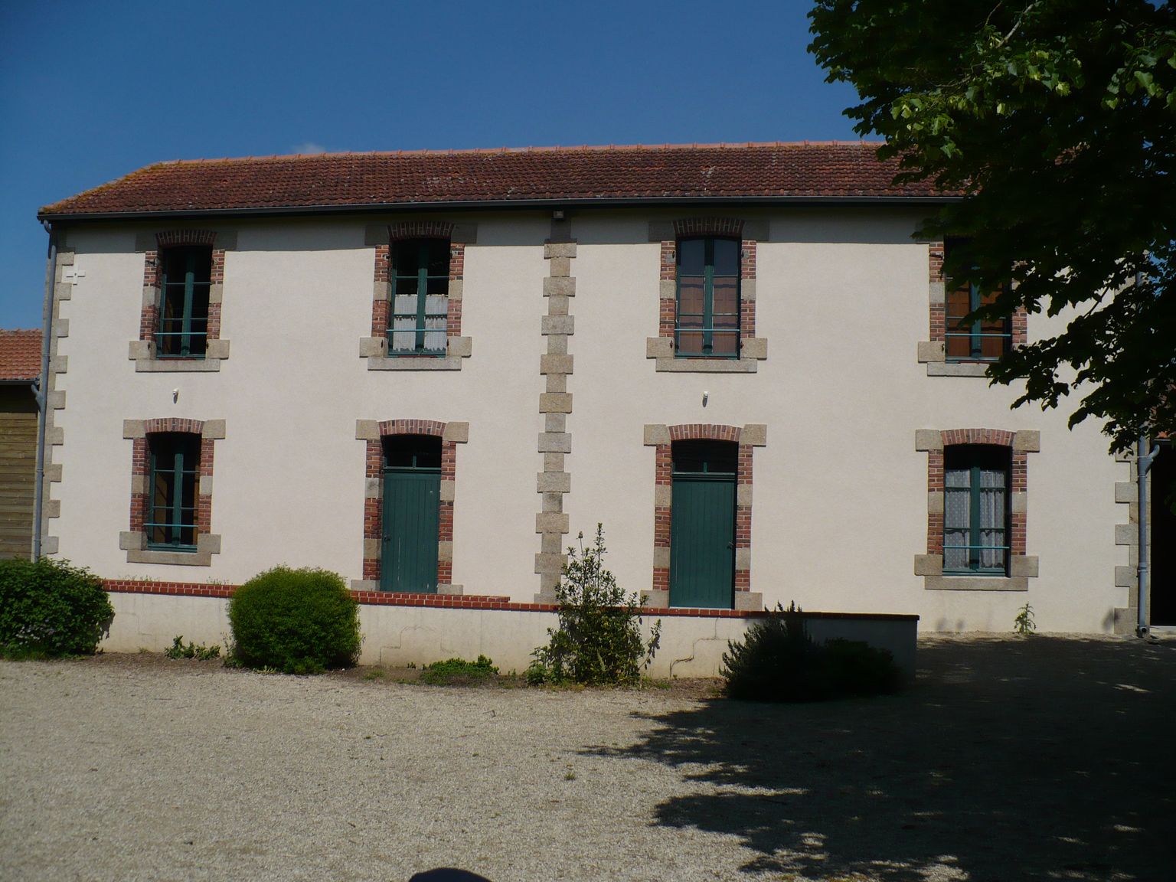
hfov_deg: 50.1
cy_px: 441
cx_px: 588
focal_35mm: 37
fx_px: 1257
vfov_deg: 38.7
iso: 100
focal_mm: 6.1
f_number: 8
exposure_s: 1/500
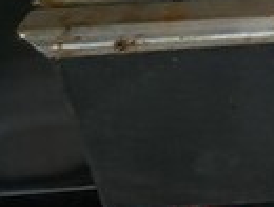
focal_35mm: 122
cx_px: 639
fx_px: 967
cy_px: 46
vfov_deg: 12.1
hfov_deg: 12.8
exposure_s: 1/47
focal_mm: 4.3
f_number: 1.5
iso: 250
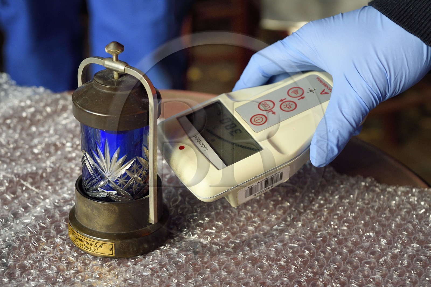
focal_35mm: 70
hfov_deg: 28.8
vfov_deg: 19.4
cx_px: 216
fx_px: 838
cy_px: 144
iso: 1600
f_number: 7.1
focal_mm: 70
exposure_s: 1/250
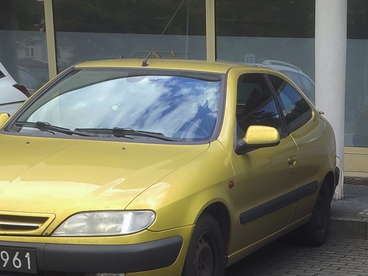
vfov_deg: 39.1
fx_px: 383
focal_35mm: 36
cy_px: 189
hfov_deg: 49.6
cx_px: 99
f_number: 1.89
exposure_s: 1/142
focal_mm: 5.89
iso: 50
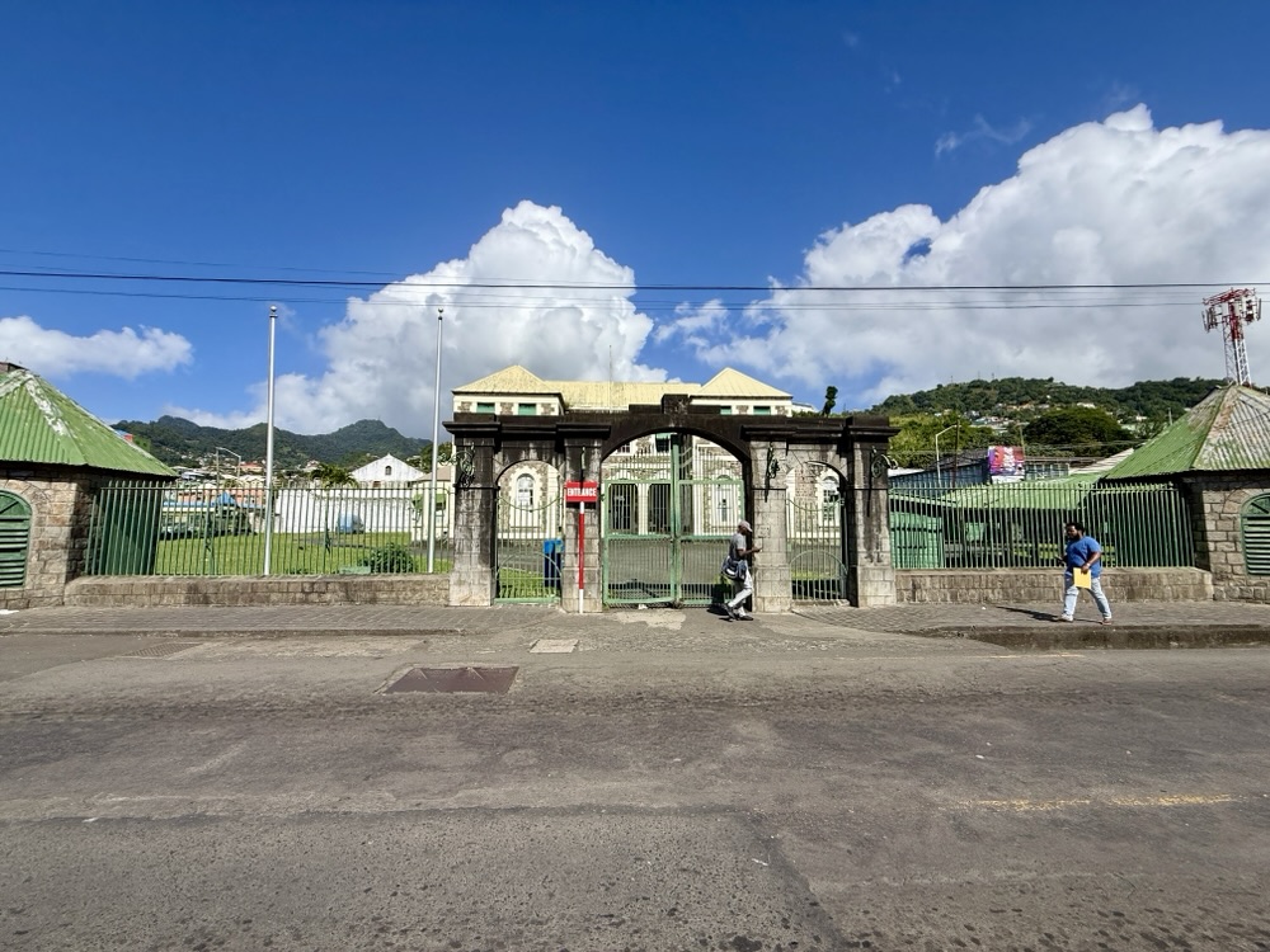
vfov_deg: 85.7
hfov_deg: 102.1
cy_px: 476
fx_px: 514
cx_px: 635
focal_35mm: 14
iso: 50
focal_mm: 2.22
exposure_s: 1/4762
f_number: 2.2
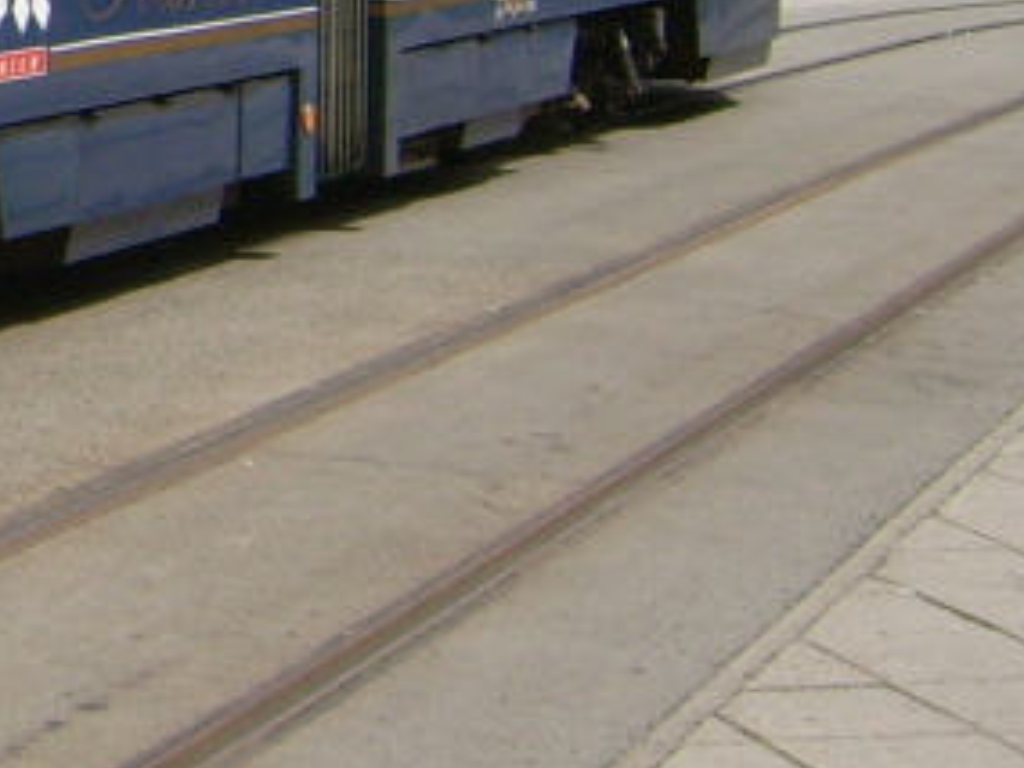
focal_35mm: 126
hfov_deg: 14.1
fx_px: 3727
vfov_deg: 11.4
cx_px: -728
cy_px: -317
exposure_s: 1/420
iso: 50
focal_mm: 5.95
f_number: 5.8
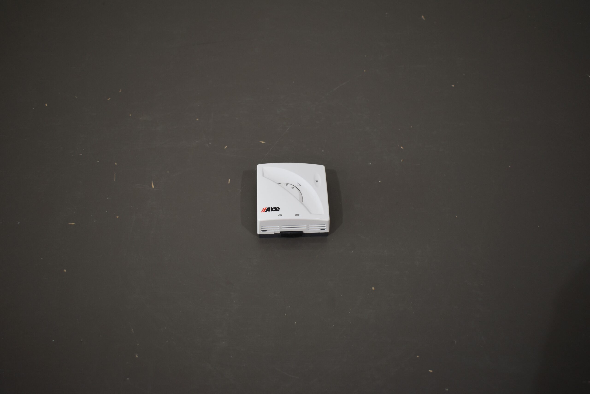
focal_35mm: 36
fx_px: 590
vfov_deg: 36.9
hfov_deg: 53.1
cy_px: 197
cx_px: 295
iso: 400
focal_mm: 24
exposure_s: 1/250
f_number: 4.5
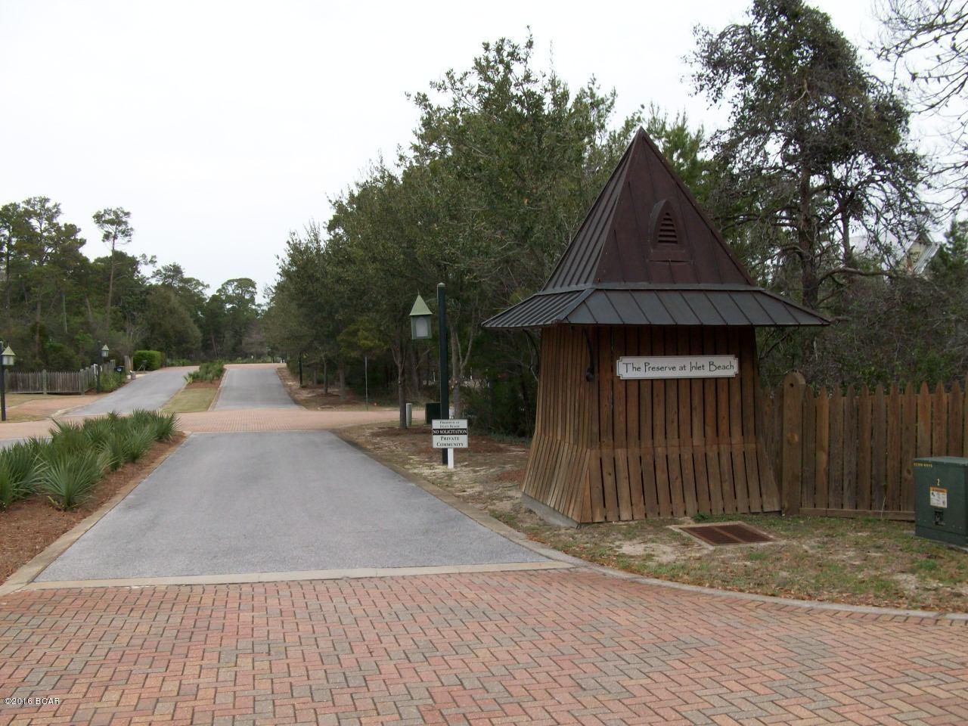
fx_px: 951
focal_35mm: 34
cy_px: 363
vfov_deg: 41.8
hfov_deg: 54.0
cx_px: 484
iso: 64
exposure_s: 1/219
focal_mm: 5.7
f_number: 5.5
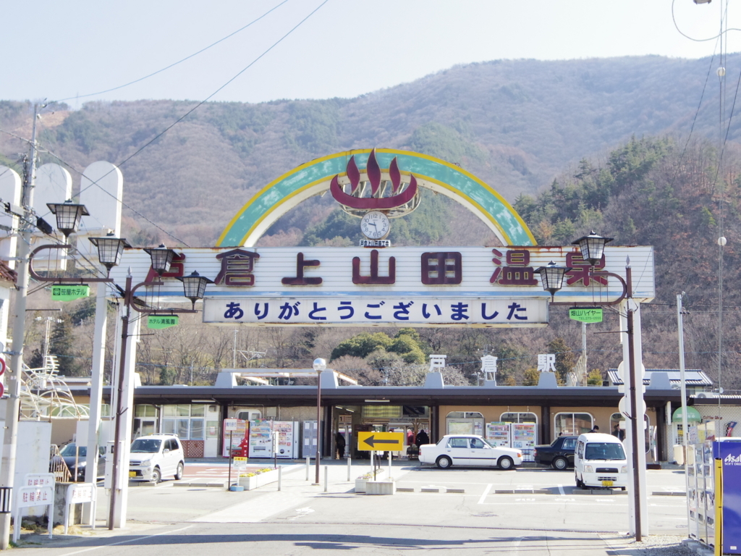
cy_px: 278
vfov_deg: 30.9
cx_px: 370
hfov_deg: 40.4
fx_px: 1006
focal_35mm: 47
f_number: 3.2
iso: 250
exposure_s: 1/800
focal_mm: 8.5
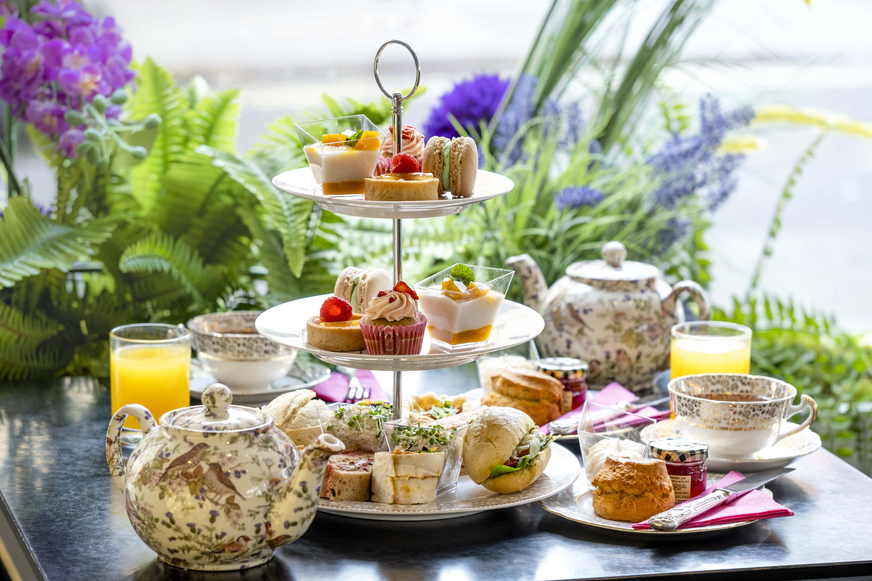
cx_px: 436
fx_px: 2906
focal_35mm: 120
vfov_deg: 11.4
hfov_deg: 17.1
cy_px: 290
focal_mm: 80
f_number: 4
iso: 400
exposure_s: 1/125
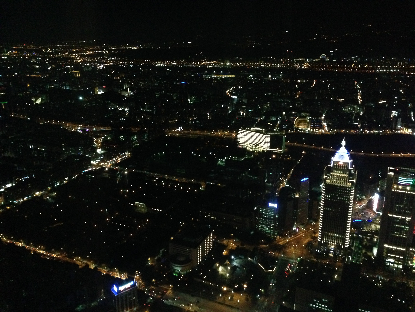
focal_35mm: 33
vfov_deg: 42.9
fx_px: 396
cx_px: 208
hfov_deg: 55.4
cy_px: 156
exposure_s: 1/15
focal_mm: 4.12
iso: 800
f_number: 2.4
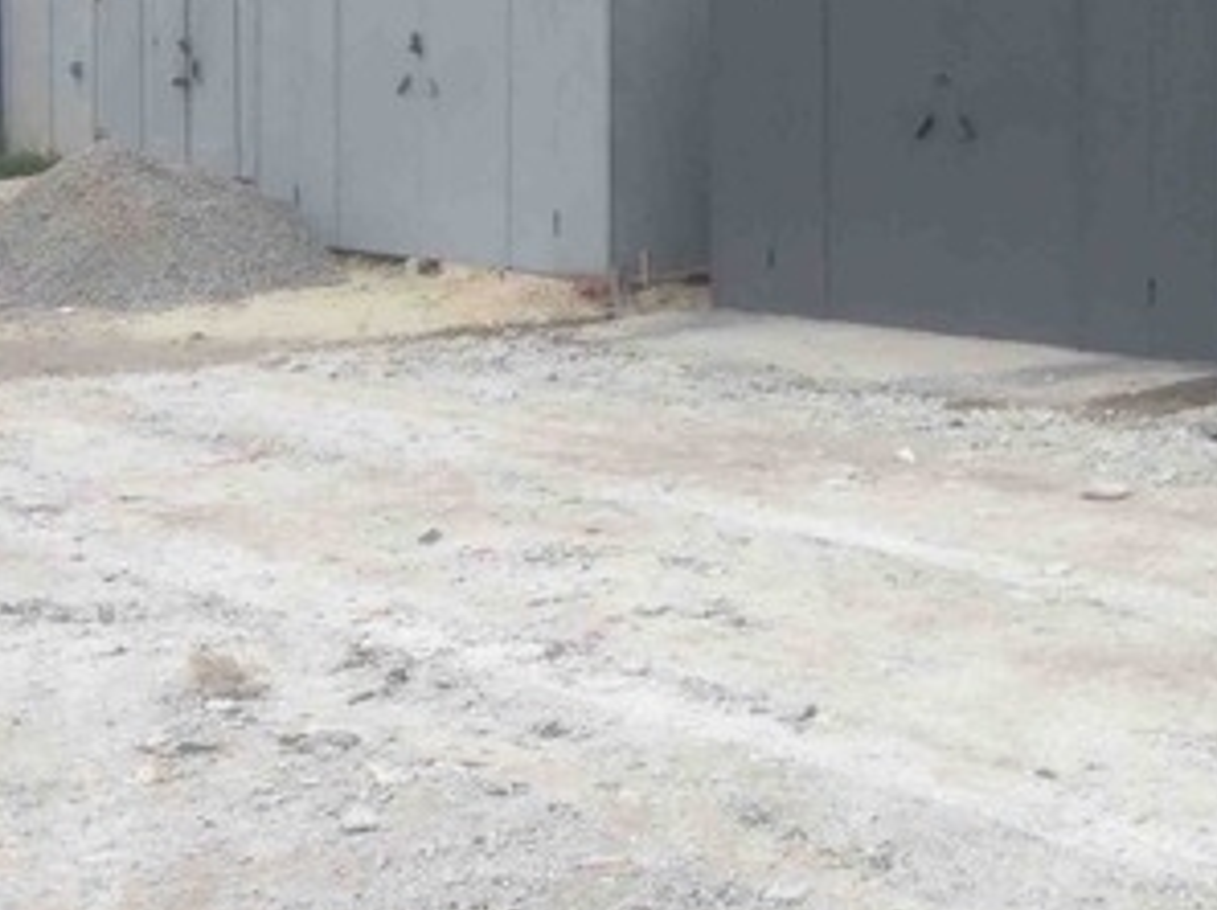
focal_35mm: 89
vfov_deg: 16.3
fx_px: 3125
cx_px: 1373
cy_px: 29
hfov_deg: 20.9
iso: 50
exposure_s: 1/542
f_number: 2.4
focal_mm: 4.12
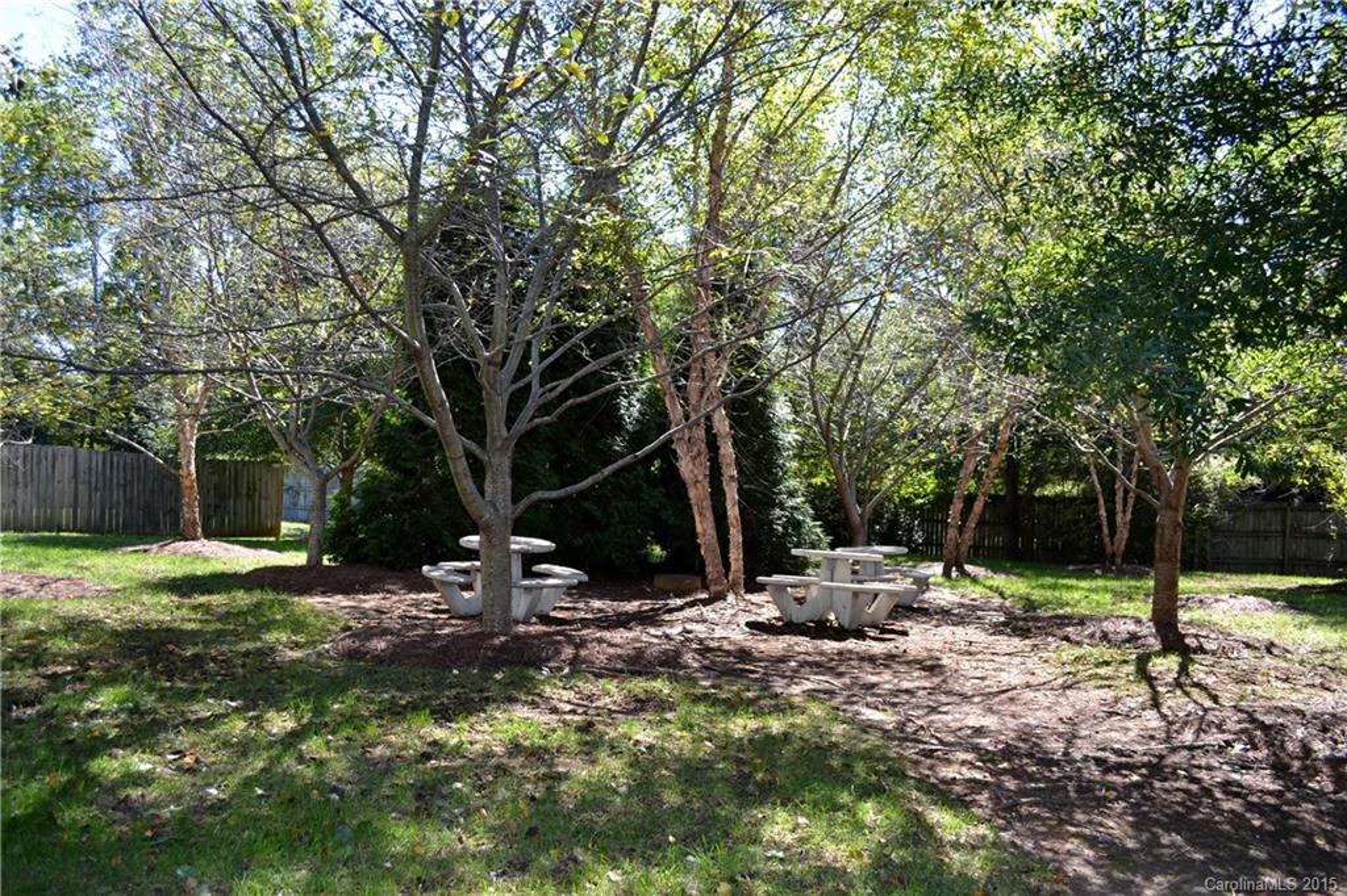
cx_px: 674
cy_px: 448
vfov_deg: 47.9
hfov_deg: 67.4
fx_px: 1010
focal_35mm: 27
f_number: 4
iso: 110
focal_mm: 18
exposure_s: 1/125
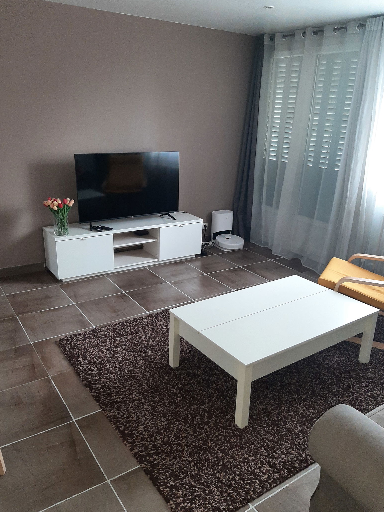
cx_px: 195
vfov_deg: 65.3
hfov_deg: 51.4
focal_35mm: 27
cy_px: 255
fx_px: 399
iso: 200
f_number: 1.7
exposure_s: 1/60
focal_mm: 3.93
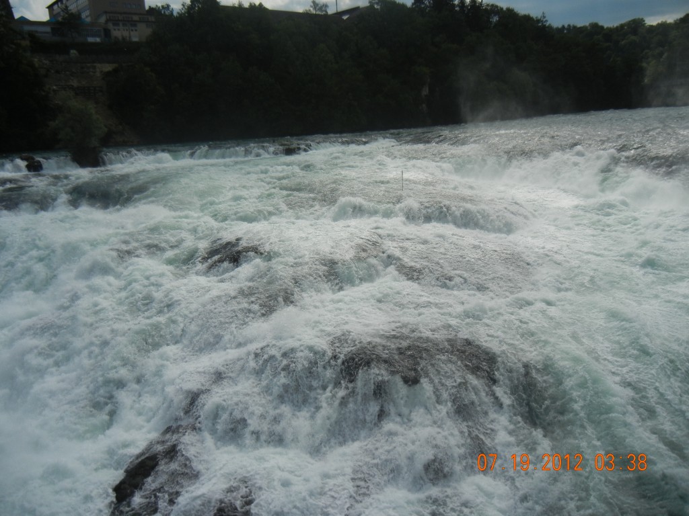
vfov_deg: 46.8
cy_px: 258
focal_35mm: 30
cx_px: 344
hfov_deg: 60.0
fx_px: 597
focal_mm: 5.4
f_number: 7
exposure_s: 1/1059
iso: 160
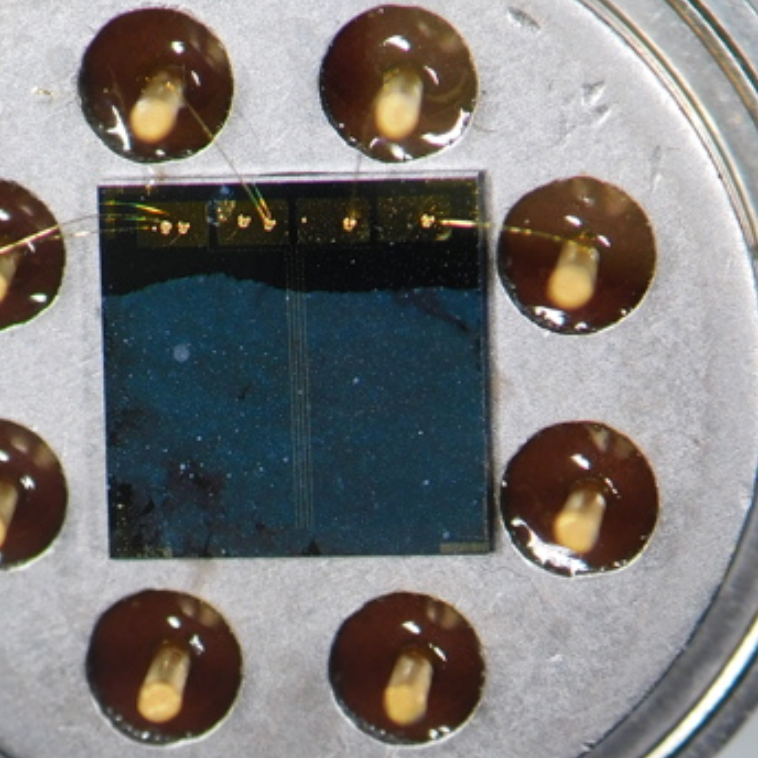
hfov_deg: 14.7
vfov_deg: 14.8
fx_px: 2923
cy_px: 332
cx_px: 150
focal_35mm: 118
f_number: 3.8
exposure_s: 1/50
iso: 125
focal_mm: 9
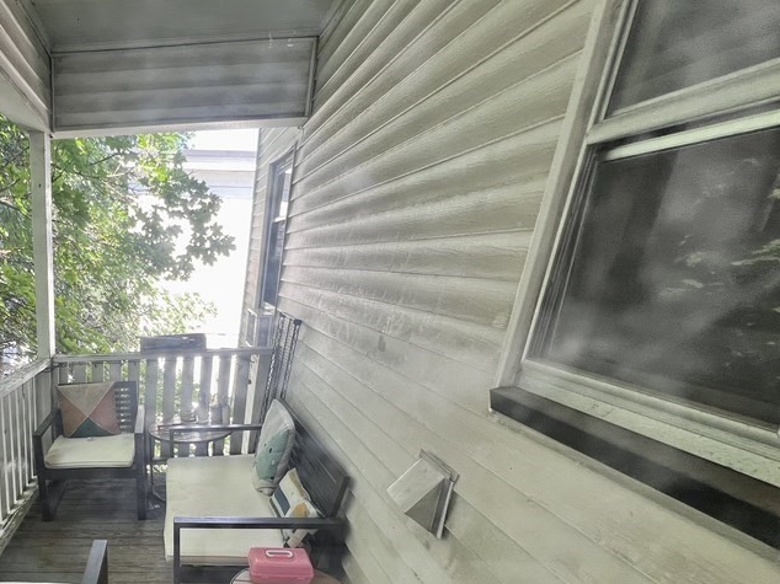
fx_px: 473
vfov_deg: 60.3
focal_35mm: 21
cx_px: 151
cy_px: 430
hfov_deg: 70.8
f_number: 1.8
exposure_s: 1/99
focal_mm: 1.57
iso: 40
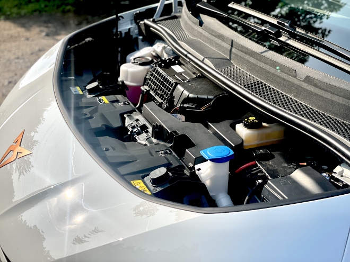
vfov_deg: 28.0
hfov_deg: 36.8
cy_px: 131
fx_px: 526
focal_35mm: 52
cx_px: 175
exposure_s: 1/1653
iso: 32
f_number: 2
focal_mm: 6
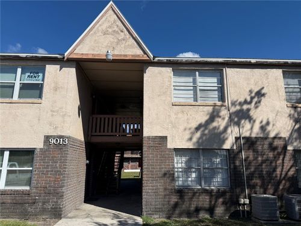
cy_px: 113
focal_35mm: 24
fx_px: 209
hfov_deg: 71.6
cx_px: 150
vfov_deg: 56.8
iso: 80
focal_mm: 6.76
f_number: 1.78
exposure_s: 1/6173
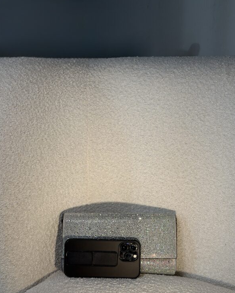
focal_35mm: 51
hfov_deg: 29.7
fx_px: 443
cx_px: 119
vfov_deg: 36.6
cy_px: 157
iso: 64
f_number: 1.78
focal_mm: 6.76
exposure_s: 1/290
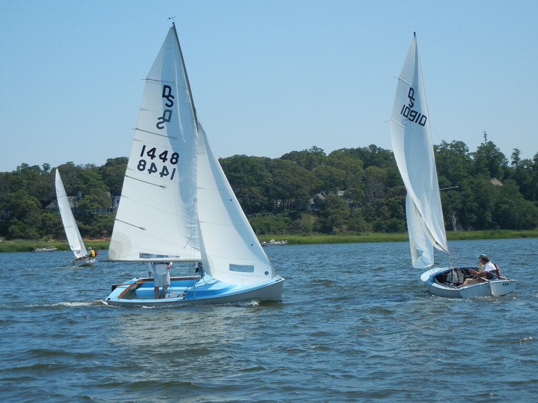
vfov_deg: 16.6
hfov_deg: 22.0
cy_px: 202
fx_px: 1383
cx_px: 269
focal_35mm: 89
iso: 160
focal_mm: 16
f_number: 8.8
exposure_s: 1/369
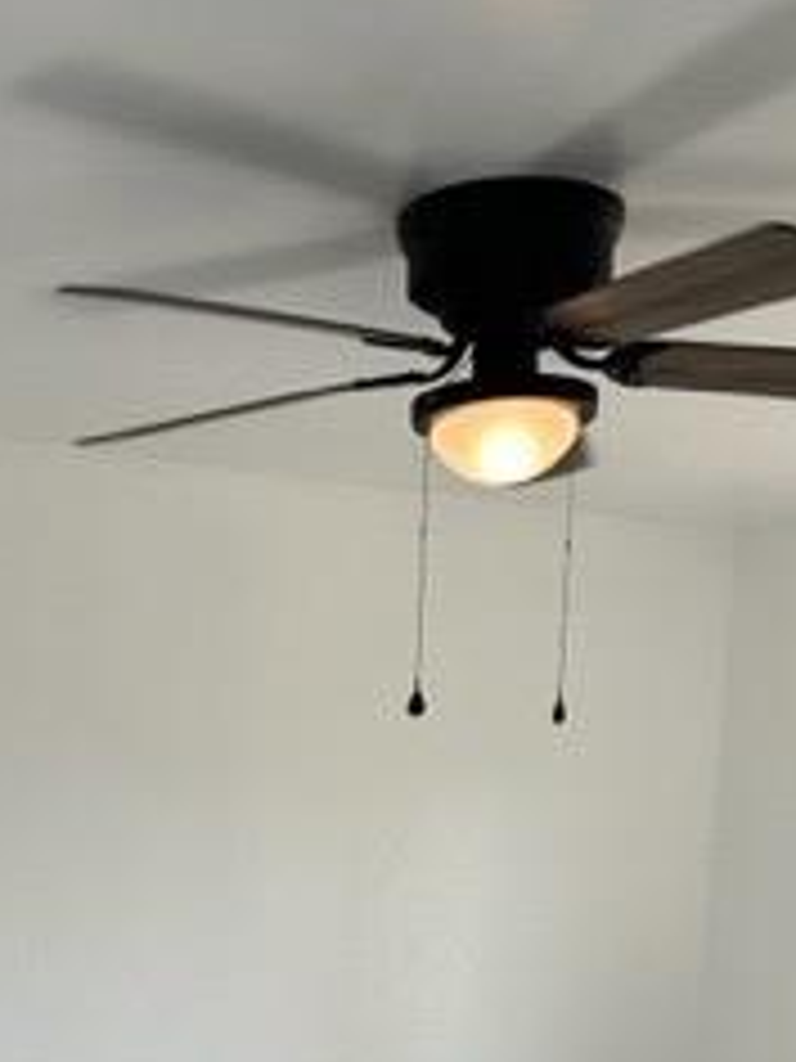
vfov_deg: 25.4
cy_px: 1404
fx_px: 1993
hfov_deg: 22.4
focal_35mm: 65
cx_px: 193
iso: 80
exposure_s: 1/237
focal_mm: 6.86
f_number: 1.78
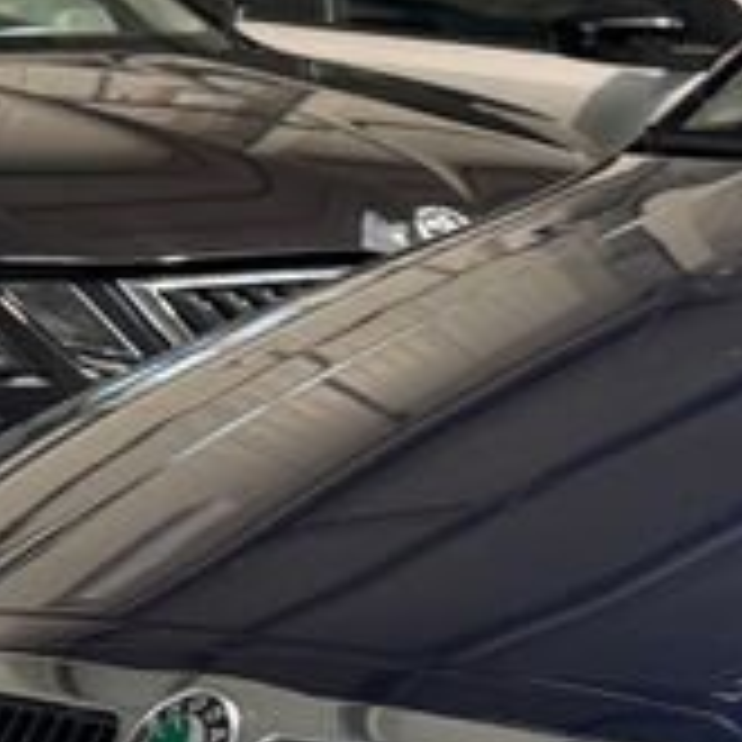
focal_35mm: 132
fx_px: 3201
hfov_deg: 11.4
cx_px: 1682
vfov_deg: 13.2
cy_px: 562
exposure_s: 1/50
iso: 160
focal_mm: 6.76
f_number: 1.78
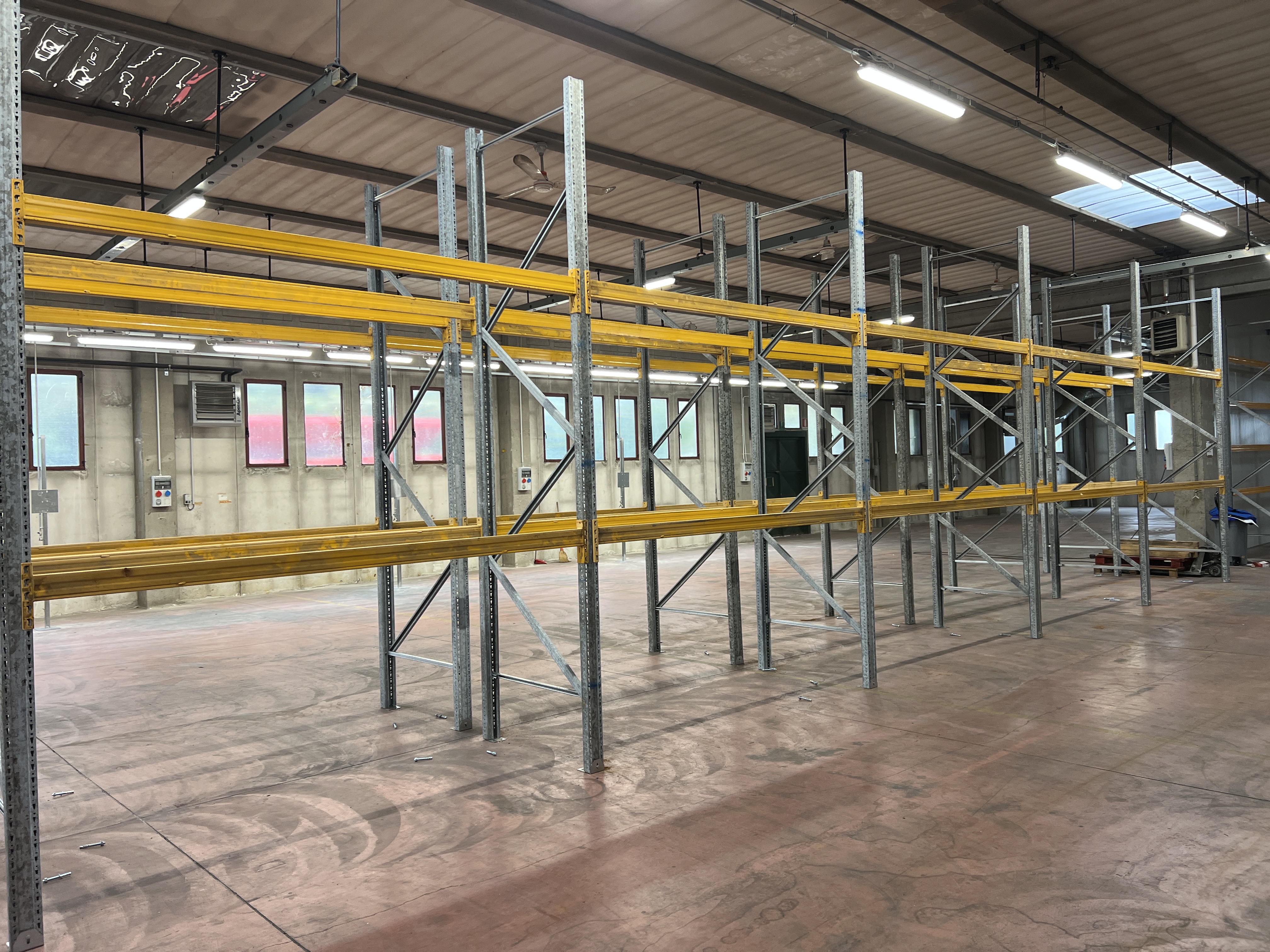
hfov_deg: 67.3
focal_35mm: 26
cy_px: 476
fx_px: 954
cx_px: 635
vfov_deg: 53.1
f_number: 1.5
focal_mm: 5.7
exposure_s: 1/100
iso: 100
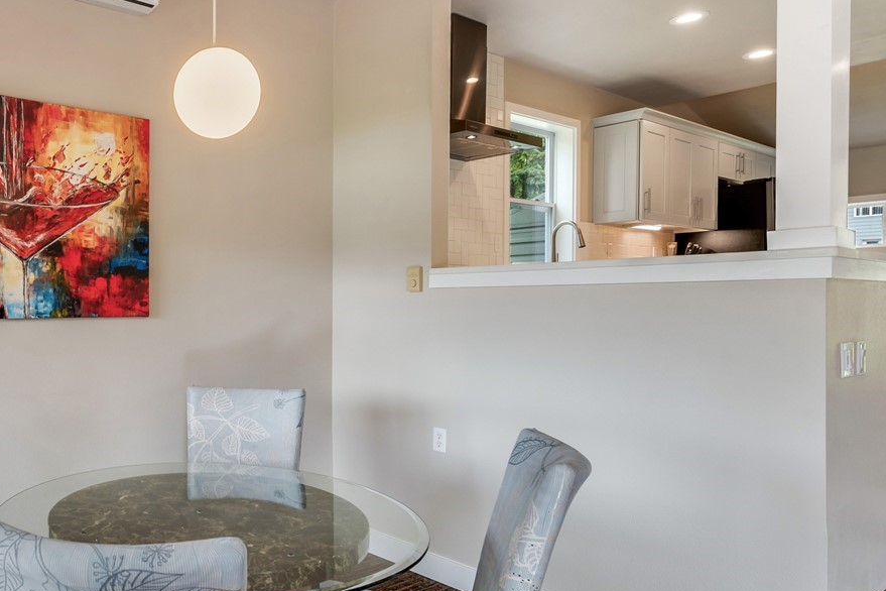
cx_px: 145
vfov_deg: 47.8
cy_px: 327
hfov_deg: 60.4
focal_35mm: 27
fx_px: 664
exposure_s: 1/800
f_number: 6.3
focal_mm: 14
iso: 250
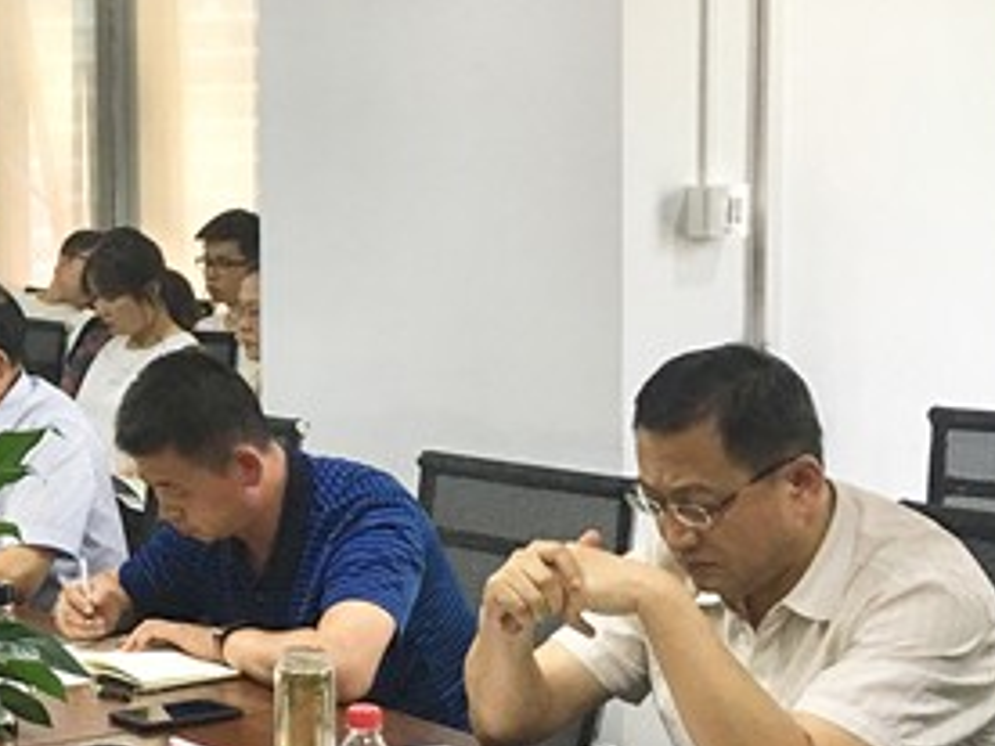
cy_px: 350
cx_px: -227
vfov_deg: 17.6
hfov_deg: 21.5
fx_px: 2414
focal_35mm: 84
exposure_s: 1/33
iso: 64
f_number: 2.2
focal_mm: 4.15
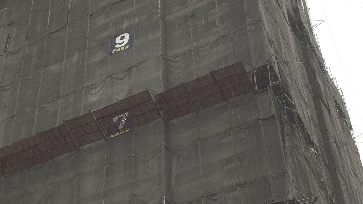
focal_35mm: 68
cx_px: 119
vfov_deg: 17.7
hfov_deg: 30.8
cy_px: 107
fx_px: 654
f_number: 2.2
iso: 32
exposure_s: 1/286
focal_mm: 4.15
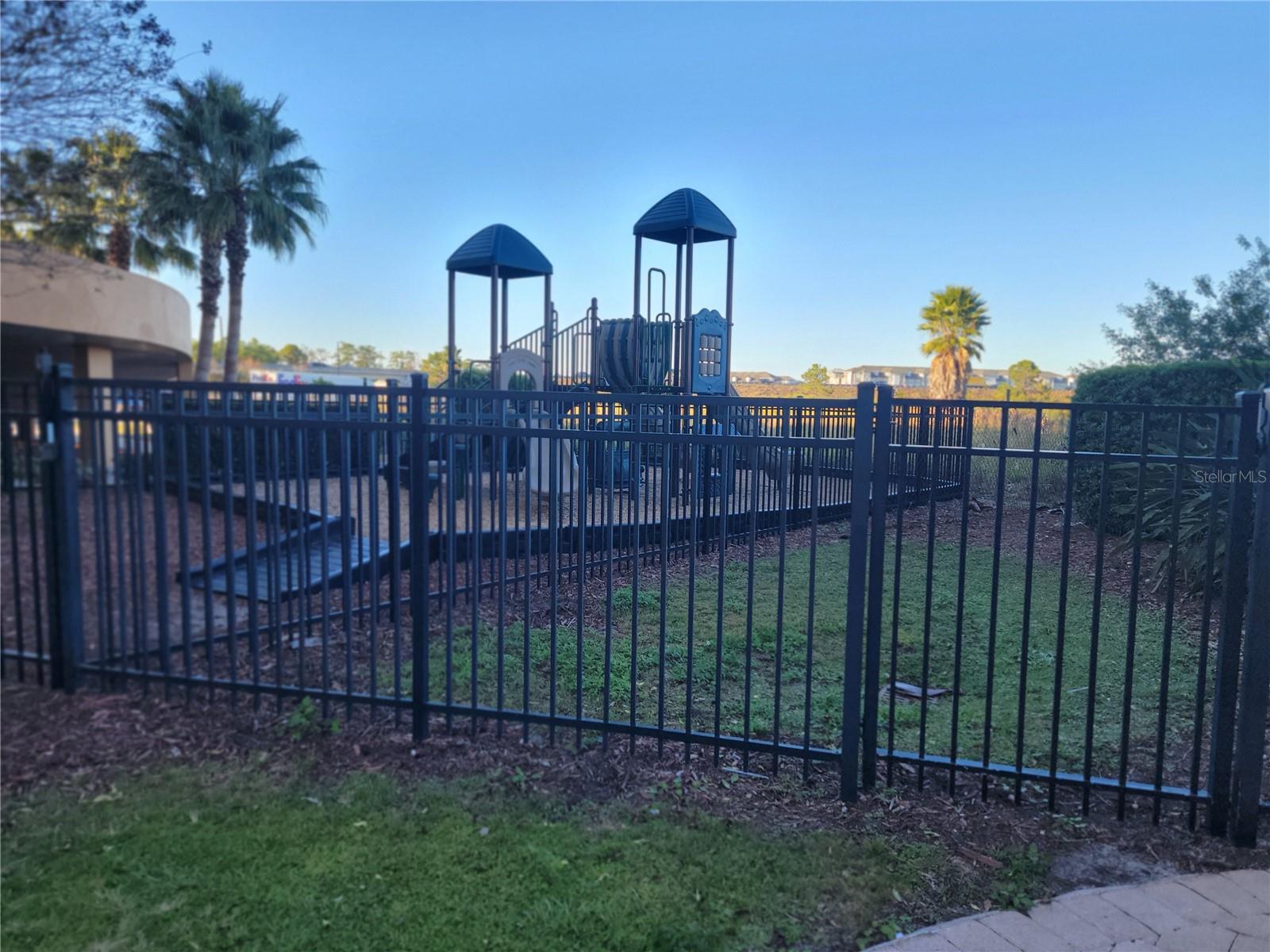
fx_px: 881
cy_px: 476
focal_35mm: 24
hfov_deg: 71.6
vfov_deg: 56.8
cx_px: 635
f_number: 1.8
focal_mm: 6.7
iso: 16
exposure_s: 1/158
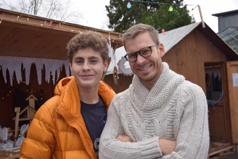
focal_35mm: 36
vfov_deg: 36.9
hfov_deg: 53.1
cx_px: 119
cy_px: 80
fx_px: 238
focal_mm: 24
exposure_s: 1/100
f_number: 5
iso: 400
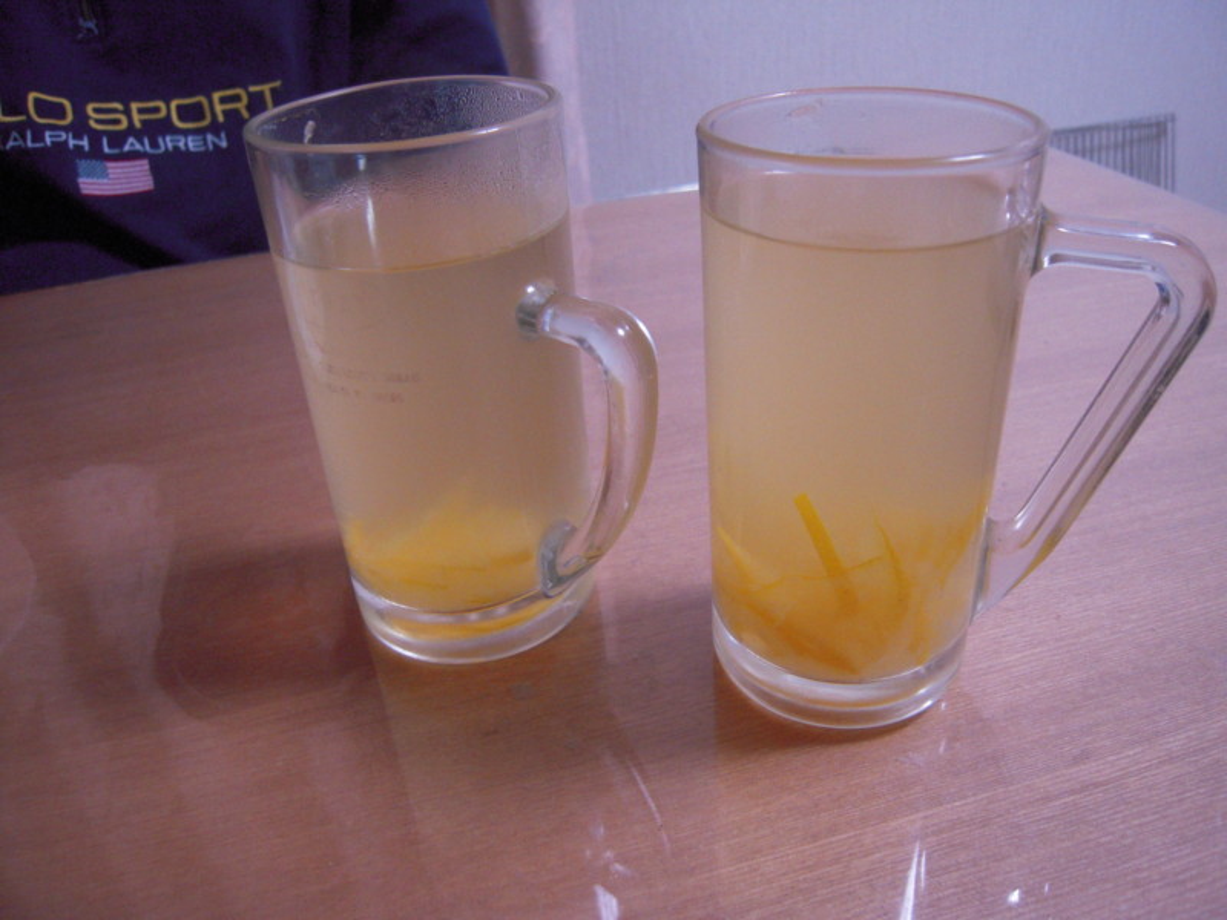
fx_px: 992
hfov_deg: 63.4
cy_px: 460
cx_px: 614
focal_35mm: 28
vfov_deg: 49.7
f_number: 2.7
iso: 400
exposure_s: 1/25
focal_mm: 5
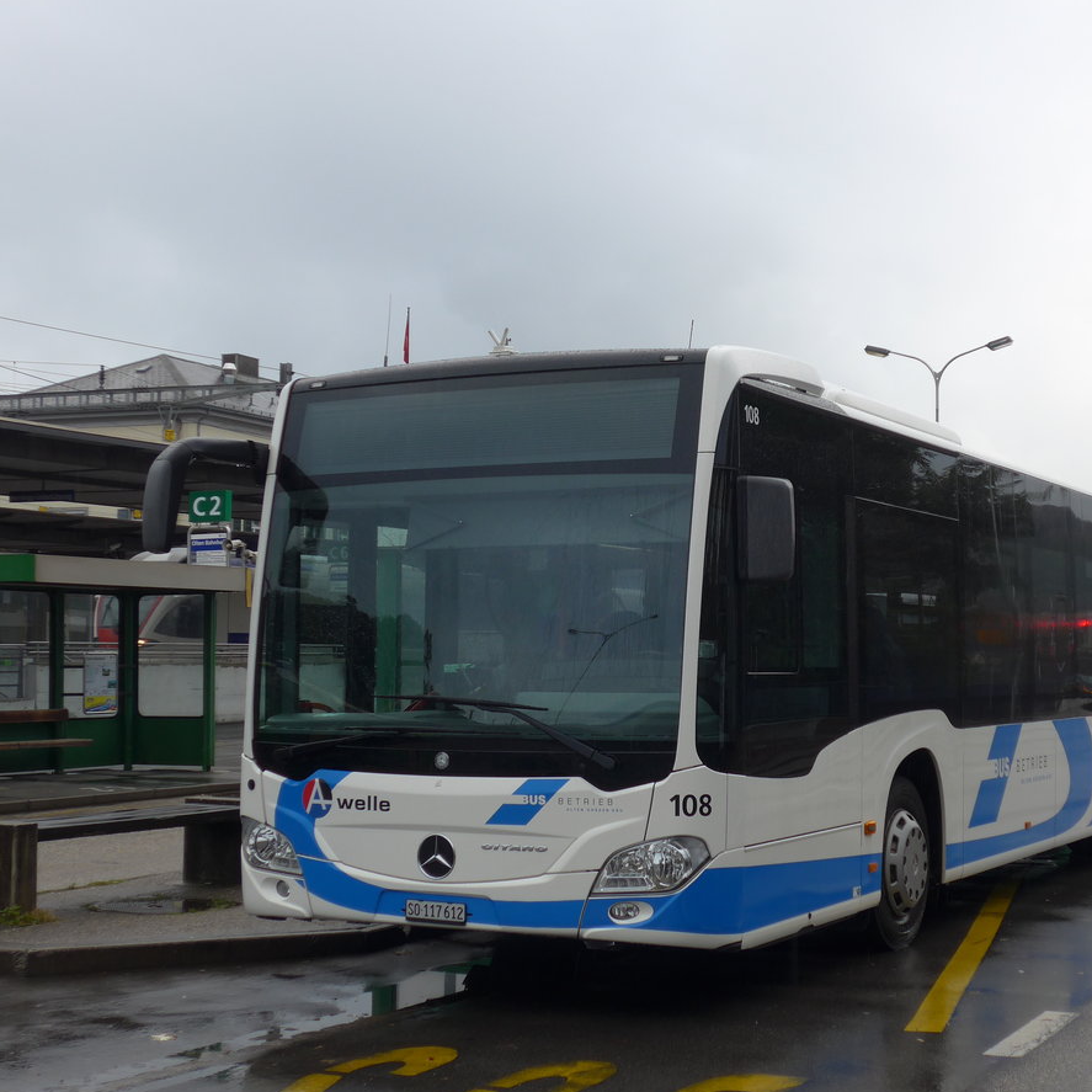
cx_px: 660
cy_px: 550
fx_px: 1963
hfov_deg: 31.0
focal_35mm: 55
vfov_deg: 31.1
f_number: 3
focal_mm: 9.5
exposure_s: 1/125
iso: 80
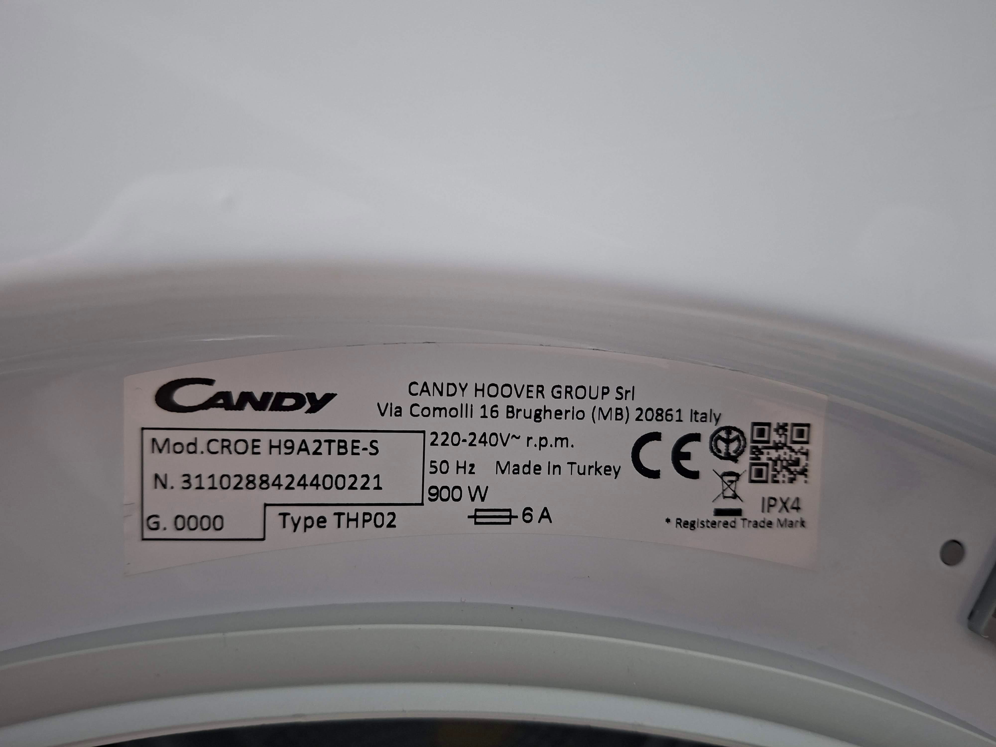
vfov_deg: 58.9
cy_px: 374
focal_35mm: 23
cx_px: 498
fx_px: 662
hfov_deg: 73.9
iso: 320
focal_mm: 5.54
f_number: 1.8
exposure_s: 1/25
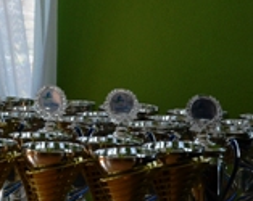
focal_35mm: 241
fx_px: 1801
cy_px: 16
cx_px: -147
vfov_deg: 6.4
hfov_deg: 7.9
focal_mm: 42
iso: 360
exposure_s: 1/125
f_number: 5.6
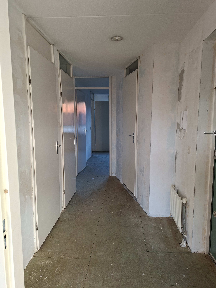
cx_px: 108
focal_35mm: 23
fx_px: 191
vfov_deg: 73.9
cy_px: 144
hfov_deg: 58.9
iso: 100
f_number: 1.8
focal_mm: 5.54
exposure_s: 1/100
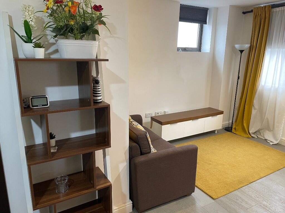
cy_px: 106
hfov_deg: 67.3
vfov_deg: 53.1
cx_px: 142
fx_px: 214
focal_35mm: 26
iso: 200
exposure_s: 1/60
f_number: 1.6
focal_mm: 4.2
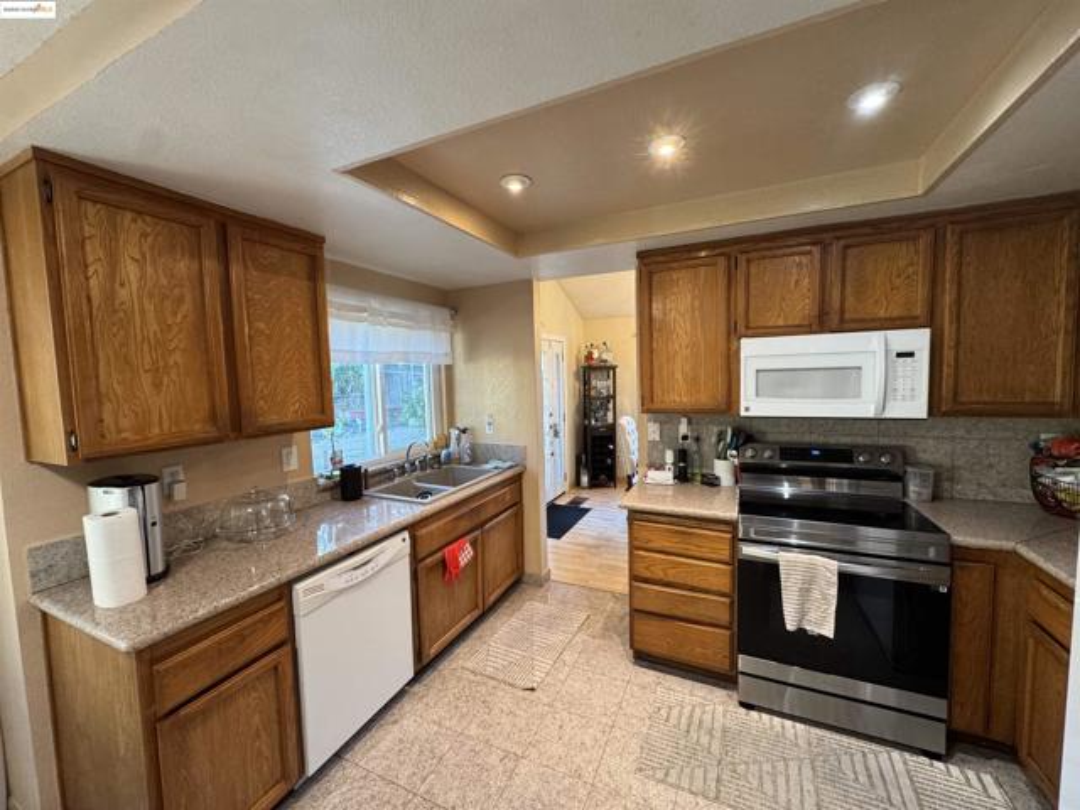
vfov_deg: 85.7
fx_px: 437
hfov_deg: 102.1
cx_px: 540
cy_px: 405
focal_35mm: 14
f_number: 2.2
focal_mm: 2.22
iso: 200
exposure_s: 1/60
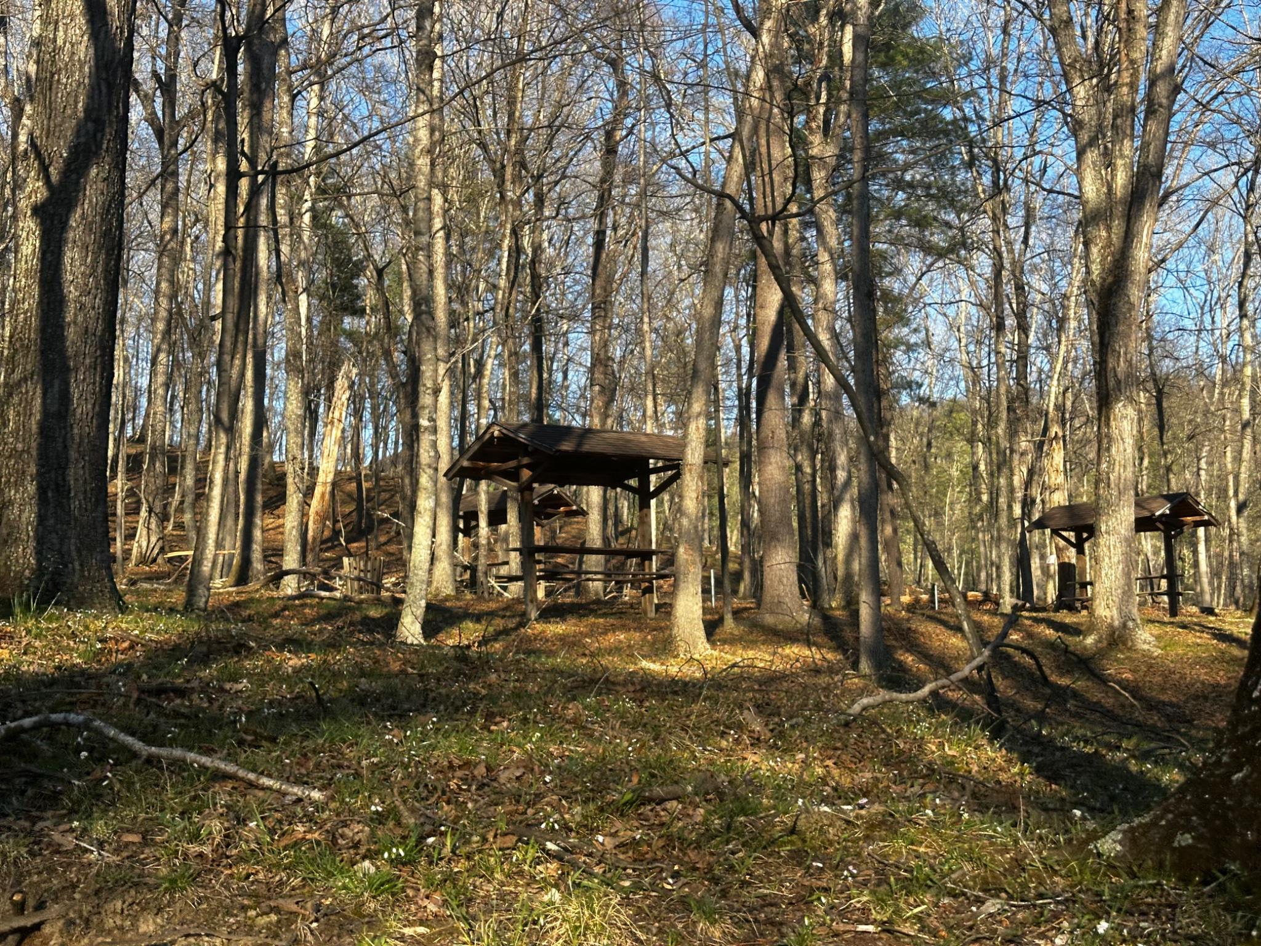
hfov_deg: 39.7
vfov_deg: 30.3
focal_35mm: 48
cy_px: 473
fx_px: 1749
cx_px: 630
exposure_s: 1/1133
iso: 64
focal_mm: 6.86
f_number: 1.78
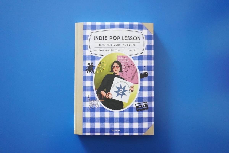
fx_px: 191
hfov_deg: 61.9
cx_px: 114
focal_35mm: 30
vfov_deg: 43.6
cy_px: 76
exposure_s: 1/30
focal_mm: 20
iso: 3200
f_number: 4
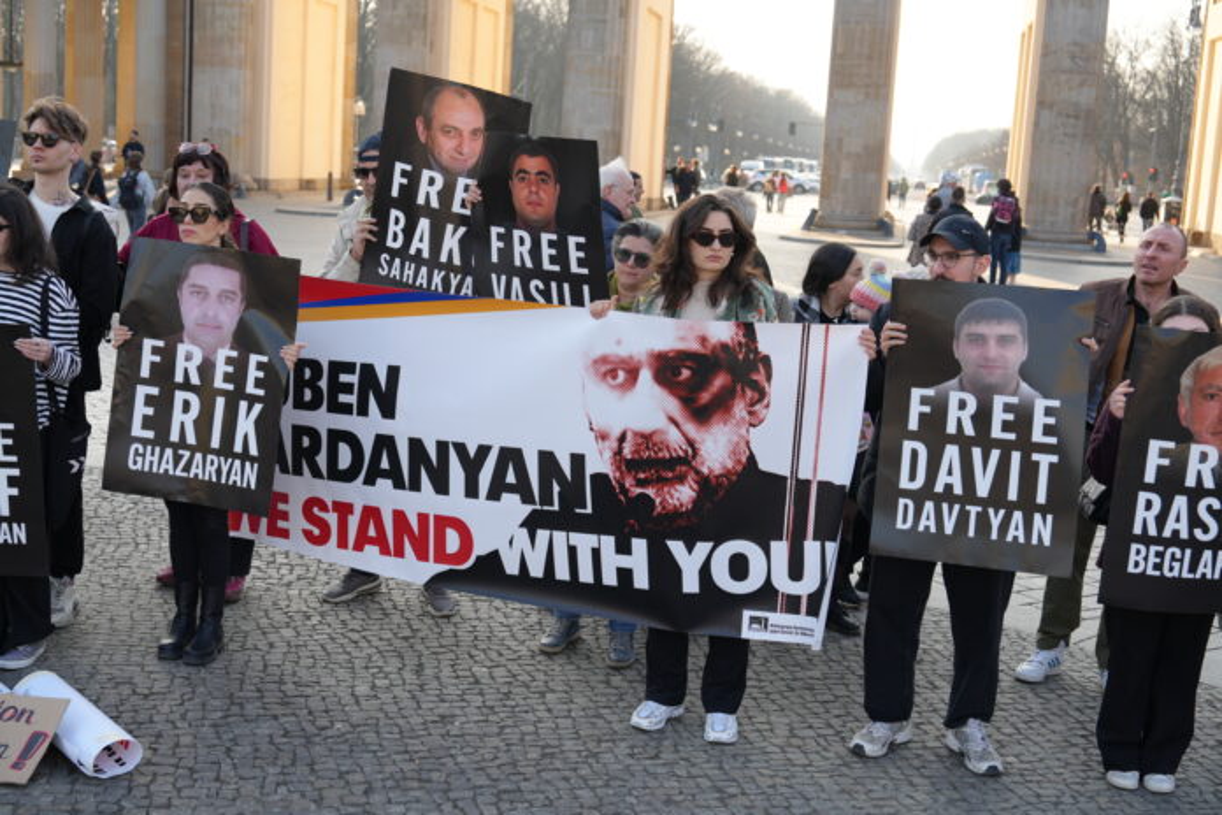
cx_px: 611
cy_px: 408
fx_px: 1561
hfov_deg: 42.7
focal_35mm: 46
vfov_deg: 29.2
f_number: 4
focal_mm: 46
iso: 100
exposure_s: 1/200
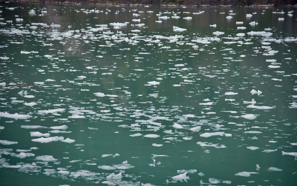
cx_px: 149
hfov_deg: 17.0
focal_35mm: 123
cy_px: 95
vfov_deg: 10.7
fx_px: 996
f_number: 5
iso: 100
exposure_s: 1/250
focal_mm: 120
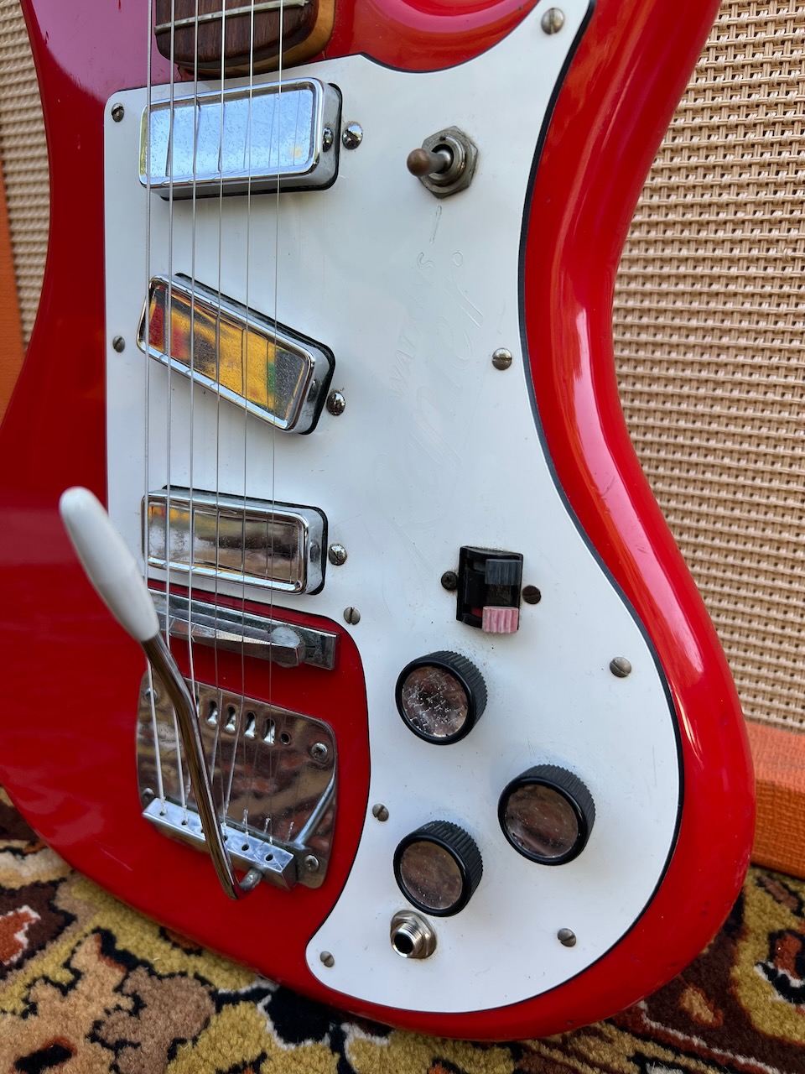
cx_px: 402
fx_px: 806
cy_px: 537
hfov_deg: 53.1
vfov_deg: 67.3
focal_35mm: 26
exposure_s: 1/300
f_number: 1.5
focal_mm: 5.7
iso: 50
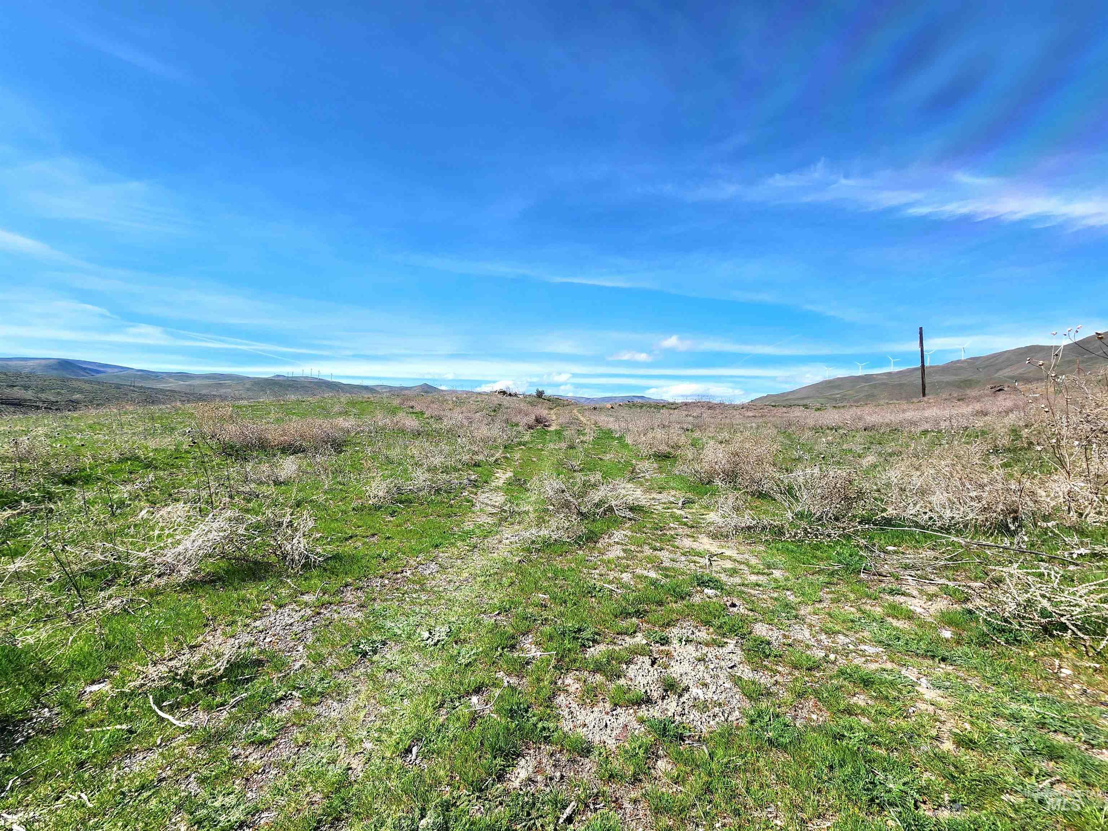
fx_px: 416
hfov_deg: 106.2
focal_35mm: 13
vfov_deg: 89.9
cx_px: 554
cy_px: 416
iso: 50
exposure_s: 1/2000
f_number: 2.2
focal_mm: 2.2
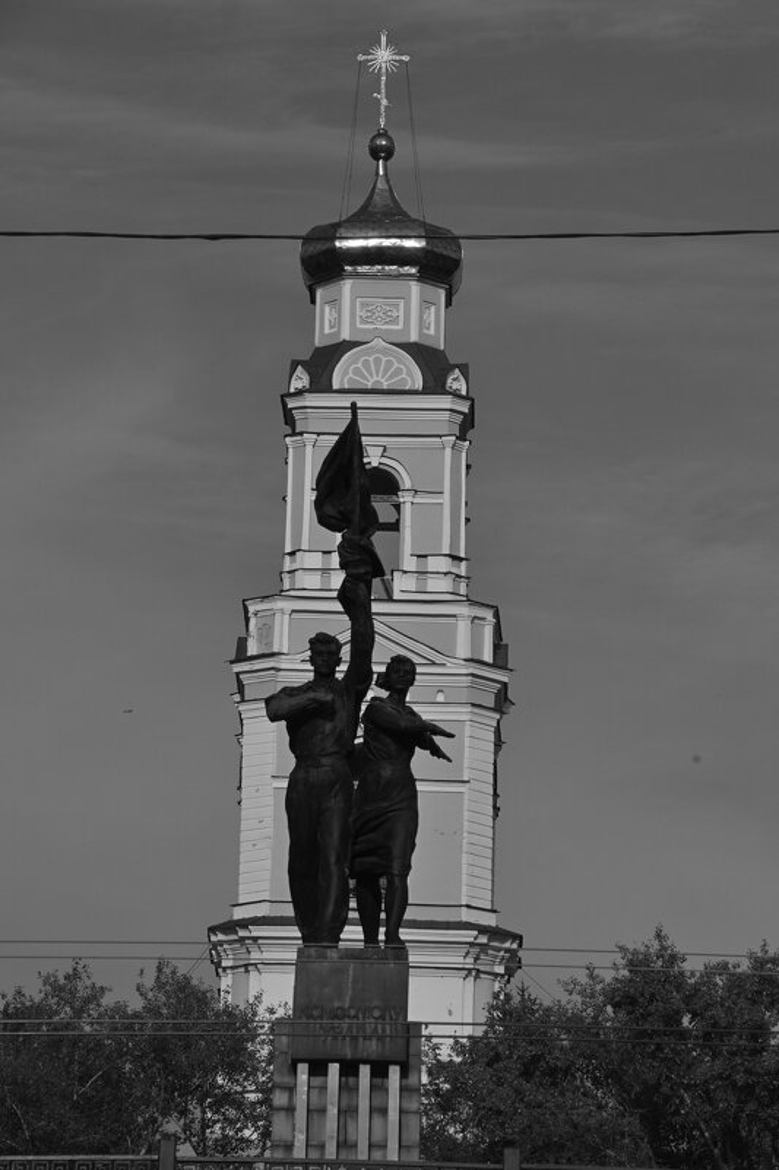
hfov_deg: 7.0
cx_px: 390
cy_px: 585
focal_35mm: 195
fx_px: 6337
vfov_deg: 10.6
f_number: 11
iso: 200
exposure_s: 1/500
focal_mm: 130
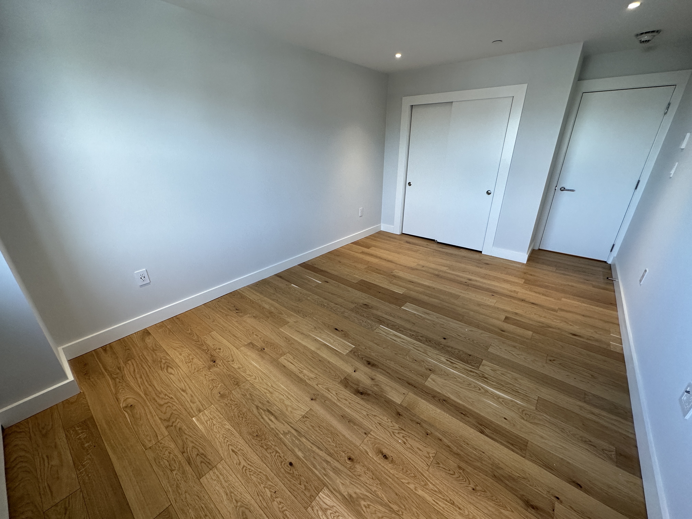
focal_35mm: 14
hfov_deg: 102.1
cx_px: 346
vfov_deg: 85.7
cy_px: 260
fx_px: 280
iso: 160
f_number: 2.2
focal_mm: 2.22
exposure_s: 1/120
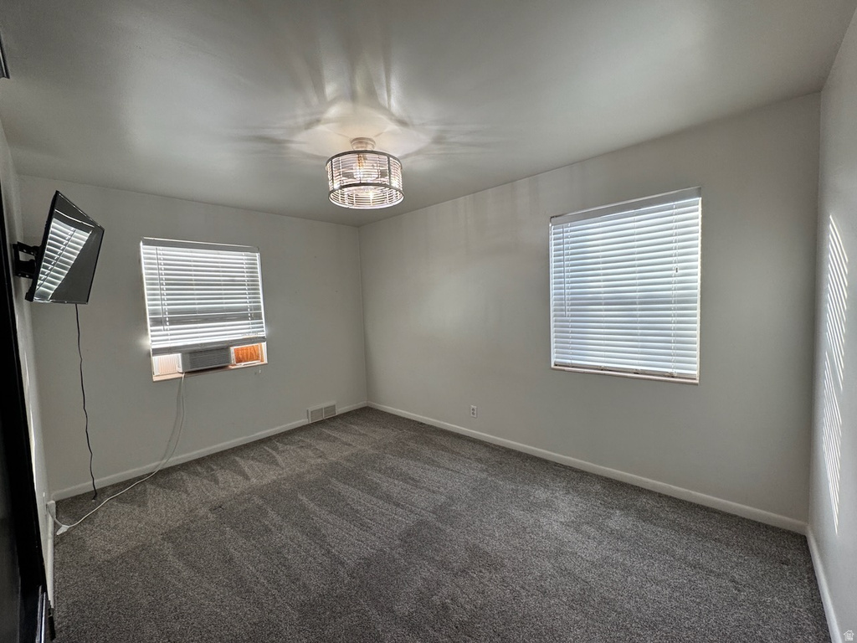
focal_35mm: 14
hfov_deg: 102.1
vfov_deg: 85.7
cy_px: 322
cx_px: 428
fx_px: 347
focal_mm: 2.22
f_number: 2.2
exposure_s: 1/120
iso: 160
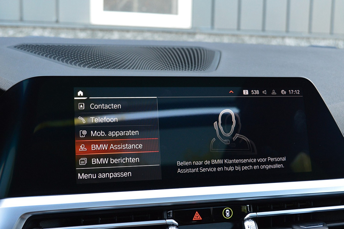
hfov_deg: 43.6
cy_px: 114
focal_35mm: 45
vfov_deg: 29.9
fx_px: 430
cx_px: 172
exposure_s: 1/60
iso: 800
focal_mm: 30
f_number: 7.1
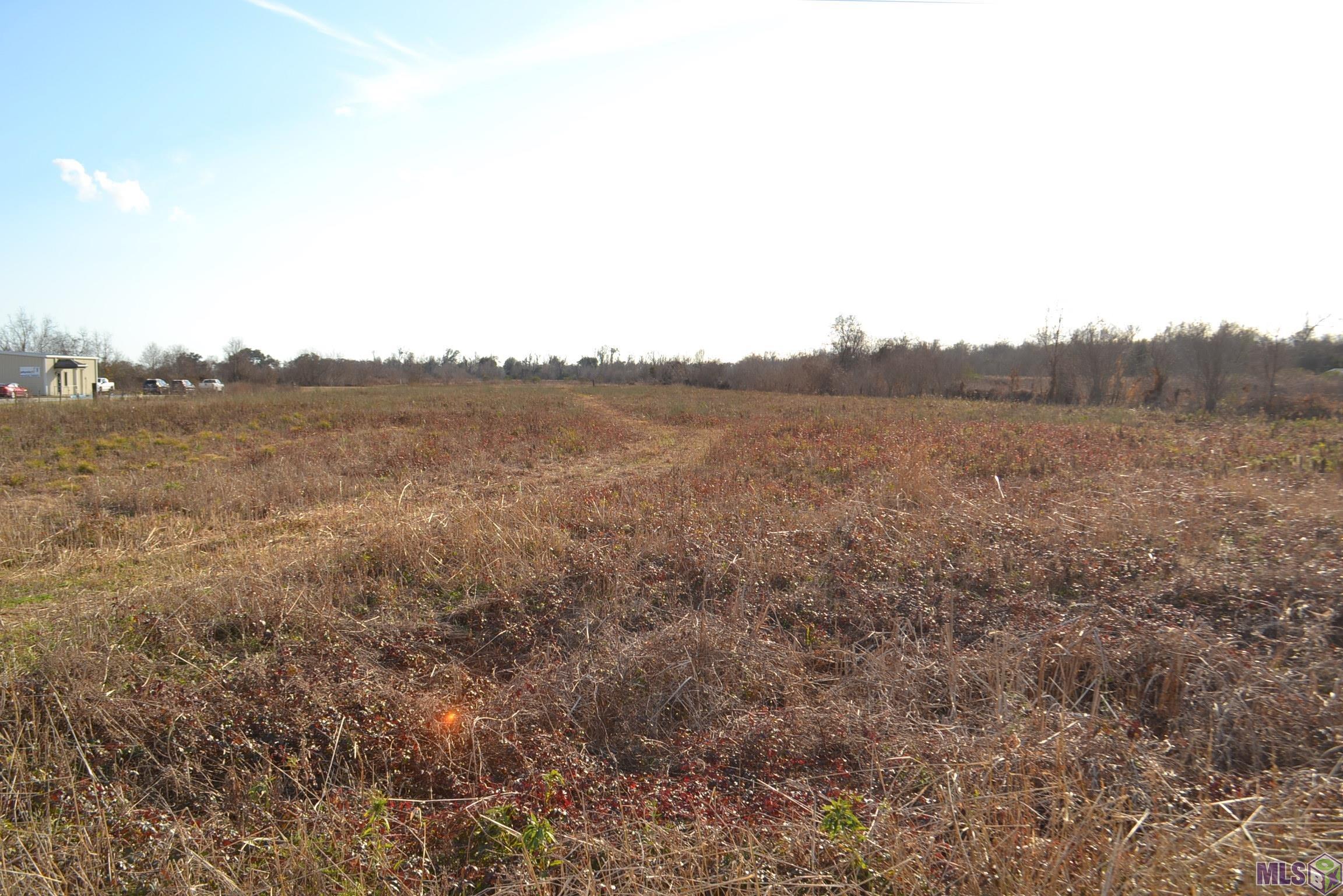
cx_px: 672
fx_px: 1119
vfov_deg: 43.6
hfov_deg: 61.9
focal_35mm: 30
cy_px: 448
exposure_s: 1/200
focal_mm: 20
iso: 100
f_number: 9
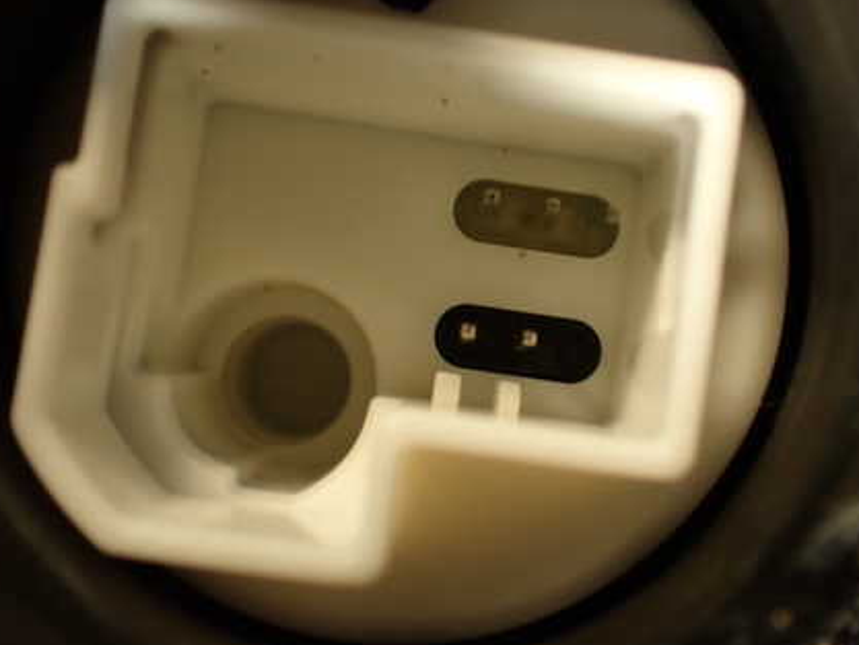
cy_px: 282
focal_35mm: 46
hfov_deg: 41.1
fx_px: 1142
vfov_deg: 31.5
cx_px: 486
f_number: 2.4
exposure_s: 1/30
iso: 200
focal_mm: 5.79
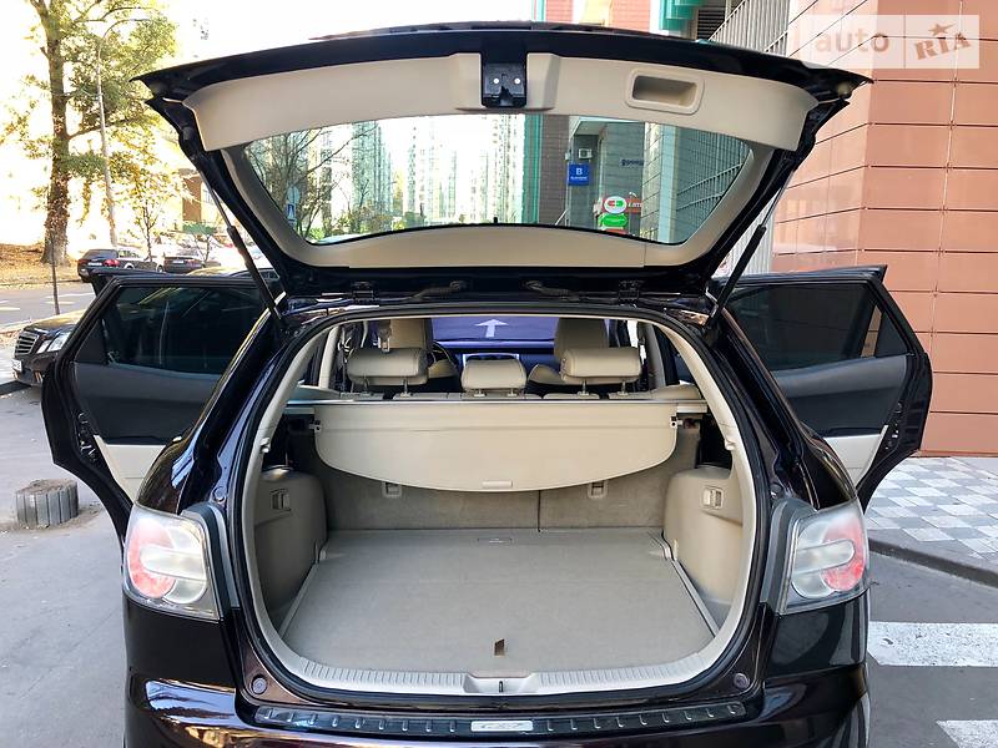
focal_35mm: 28
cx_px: 499
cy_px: 374
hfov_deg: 63.4
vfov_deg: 49.7
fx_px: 807
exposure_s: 1/33
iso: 25
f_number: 1.8
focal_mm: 4
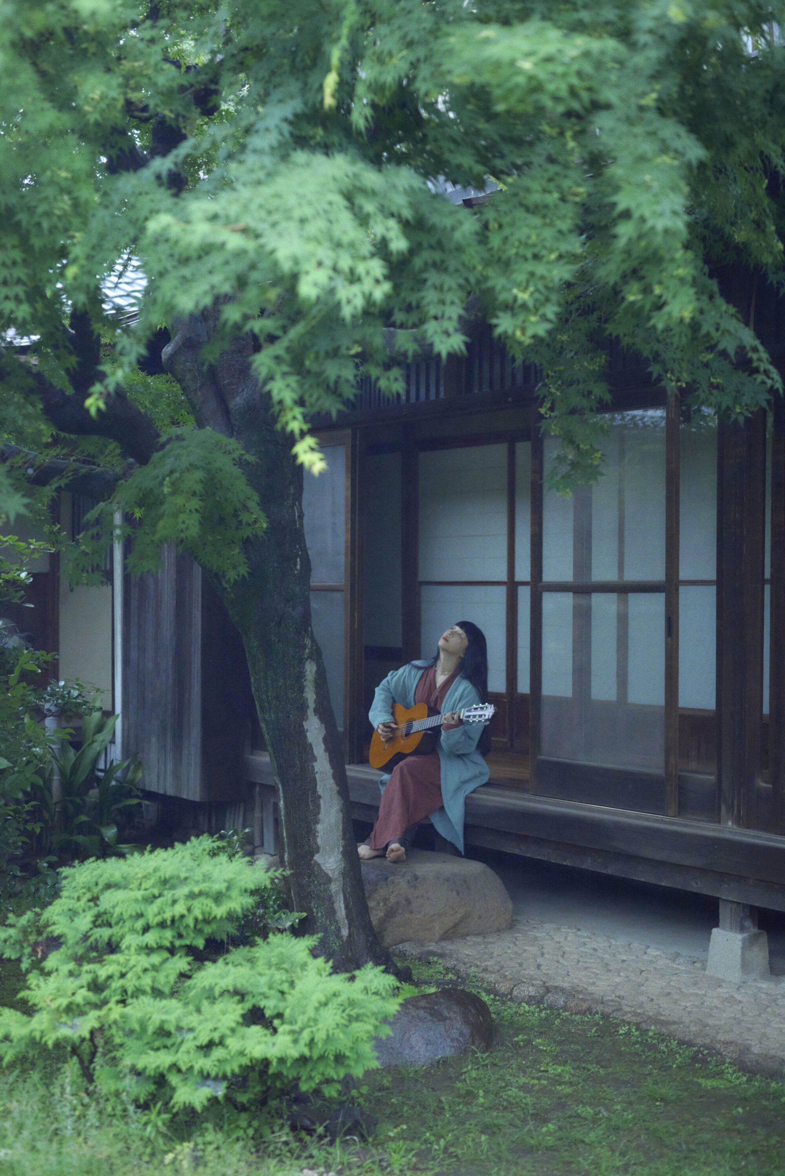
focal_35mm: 50
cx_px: 392
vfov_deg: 39.6
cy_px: 588
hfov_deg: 27.0
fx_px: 1634
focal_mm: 50
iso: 800
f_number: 2
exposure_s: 1/4000
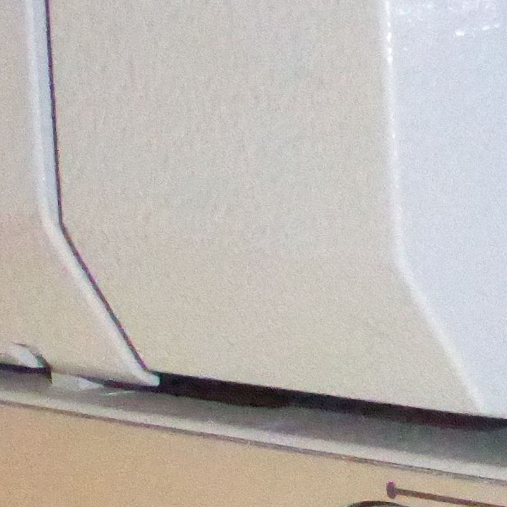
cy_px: 677
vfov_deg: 6.2
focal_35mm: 280
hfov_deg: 6.1
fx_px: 4640
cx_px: 925
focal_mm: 9
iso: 3200
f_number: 4.4
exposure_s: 1/500
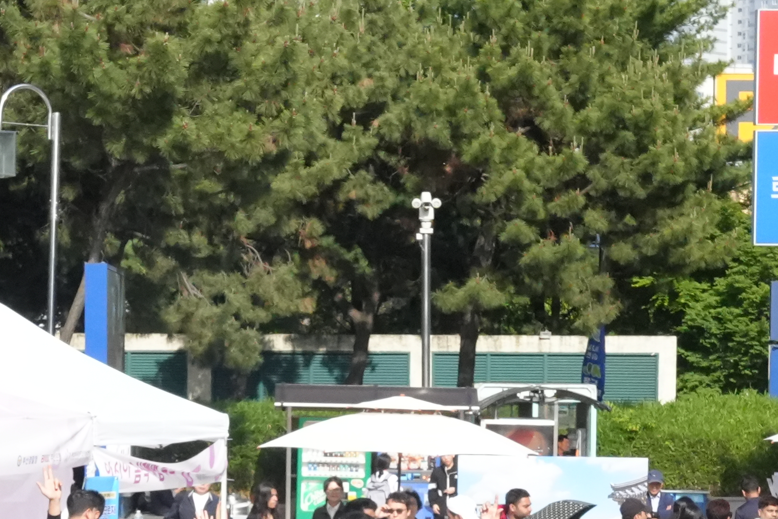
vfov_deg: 7.9
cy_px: 633
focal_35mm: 173
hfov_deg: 11.8
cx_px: 232
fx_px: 3742
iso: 5000
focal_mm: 40.5
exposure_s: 1/4000
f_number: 11
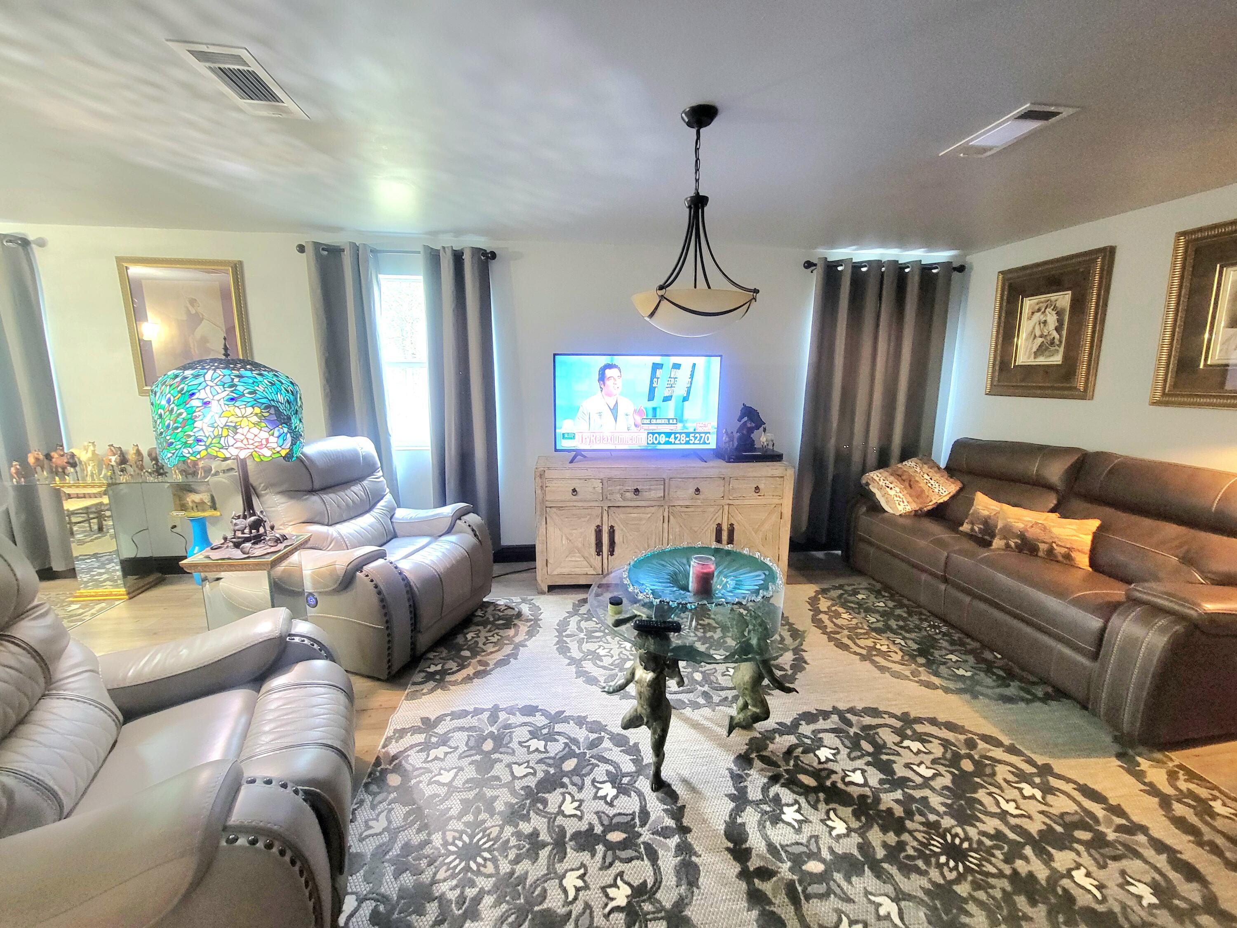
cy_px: 464
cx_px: 618
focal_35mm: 13
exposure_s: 1/25.8
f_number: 2.2
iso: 640
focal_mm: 2.2
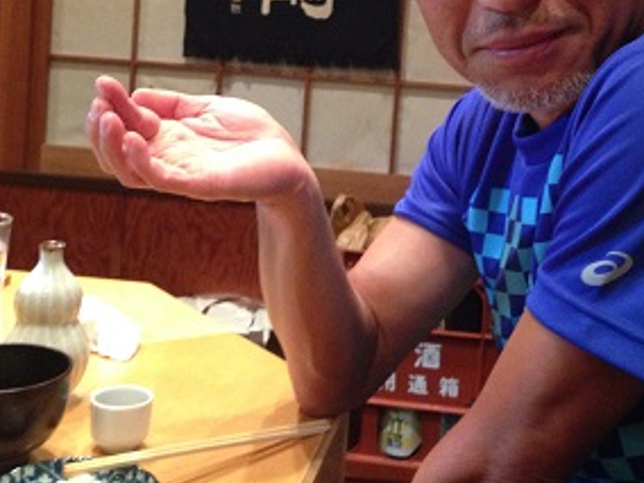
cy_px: 70
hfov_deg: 33.7
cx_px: 388
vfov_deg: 25.1
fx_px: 1060
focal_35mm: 57
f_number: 2.4
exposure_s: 1/15
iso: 500
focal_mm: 4.12
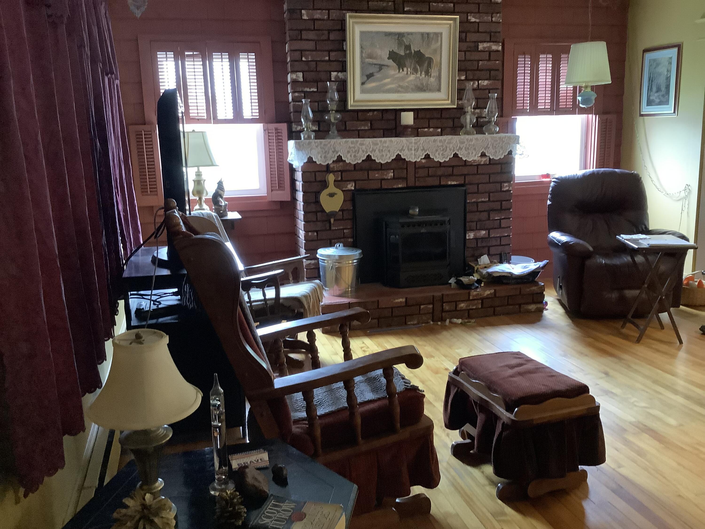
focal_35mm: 31
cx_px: 352
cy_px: 264
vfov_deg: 45.4
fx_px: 631
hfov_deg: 58.4
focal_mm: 3.3
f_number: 2.4
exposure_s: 1/24
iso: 640
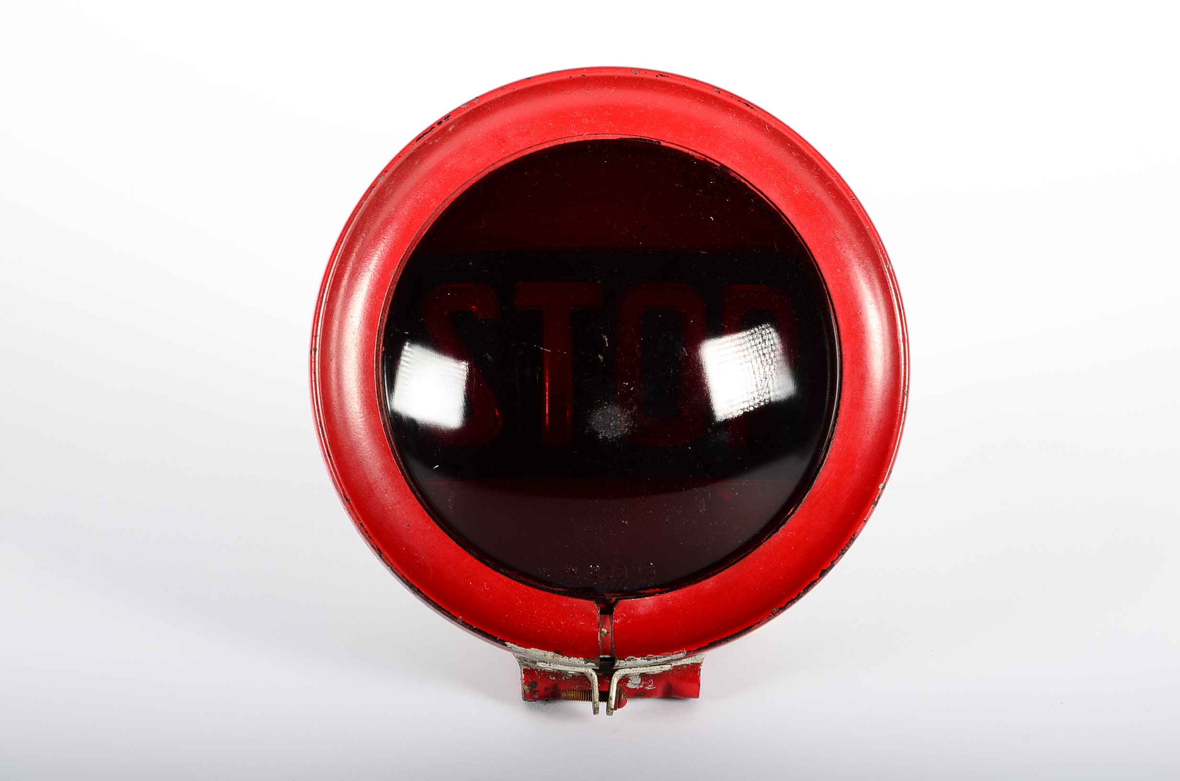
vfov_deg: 9.9
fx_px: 4514
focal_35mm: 138
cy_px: 390
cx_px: 590
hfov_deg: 14.9
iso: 100
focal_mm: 92
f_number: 13
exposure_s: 1/250
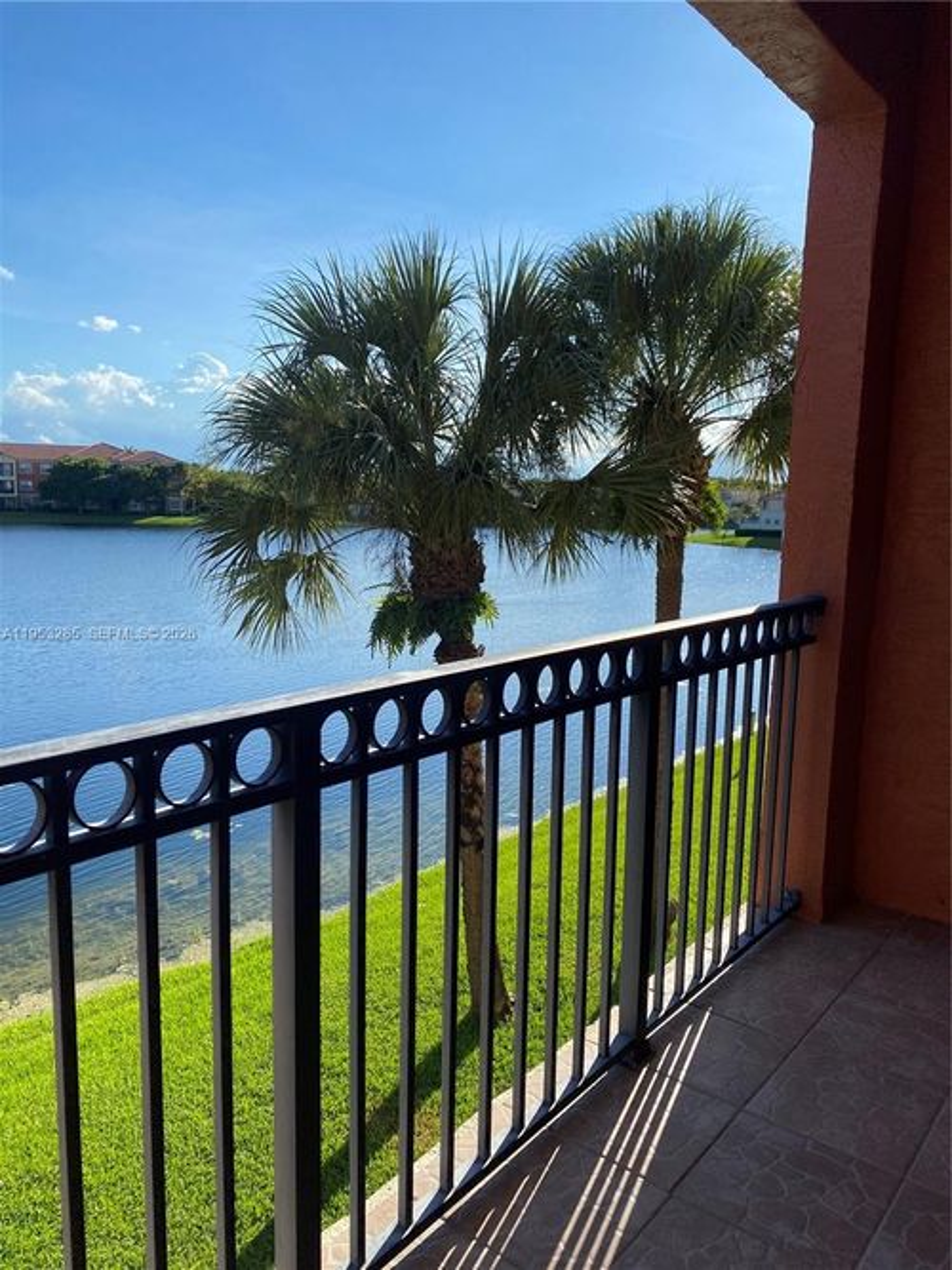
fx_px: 954
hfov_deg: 53.0
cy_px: 635
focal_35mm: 26
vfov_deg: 67.3
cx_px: 476
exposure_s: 1/2571
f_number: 1.8
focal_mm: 4.25
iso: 32
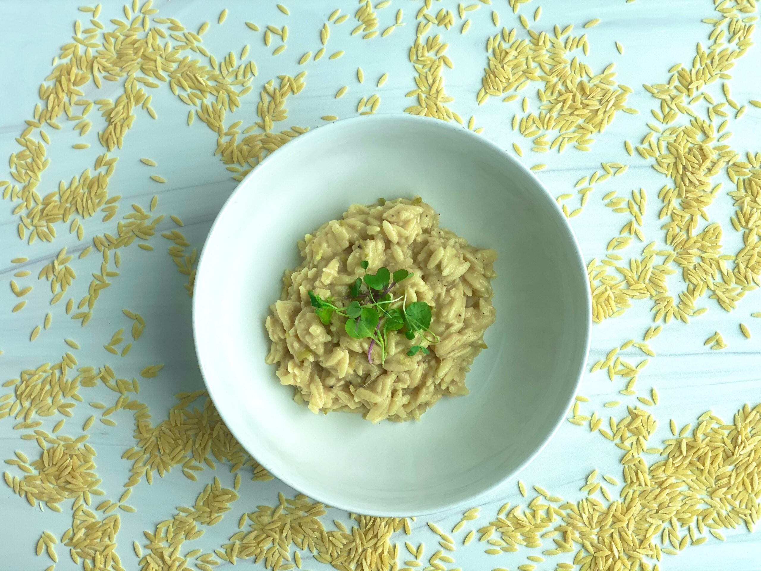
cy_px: 286
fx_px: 1143
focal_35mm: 52
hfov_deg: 36.8
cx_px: 380
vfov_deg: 28.0
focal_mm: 6
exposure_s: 1/298
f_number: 2
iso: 20
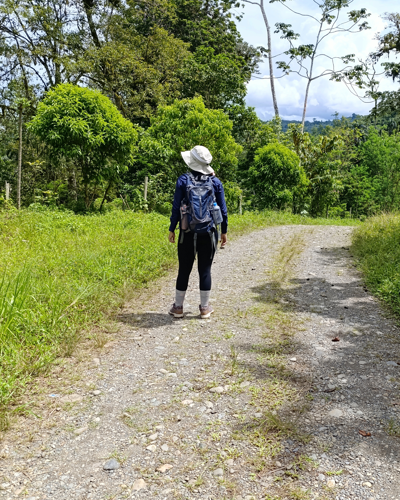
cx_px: 258
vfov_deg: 57.2
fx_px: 459
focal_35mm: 31
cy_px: 260
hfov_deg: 46.5
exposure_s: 1/552
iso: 50
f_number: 1.6
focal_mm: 6.14
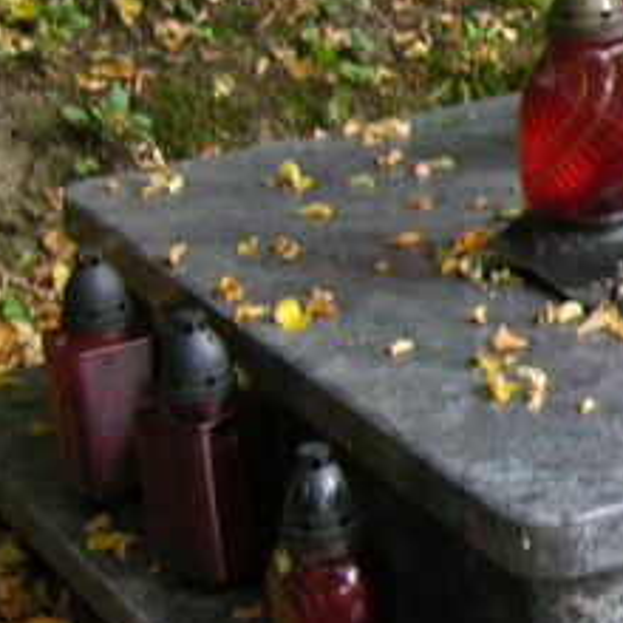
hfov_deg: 11.1
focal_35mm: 144
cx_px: 1212
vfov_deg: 12.1
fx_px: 2932
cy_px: 255
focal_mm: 8.9
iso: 51
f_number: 2.8
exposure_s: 1/28.7
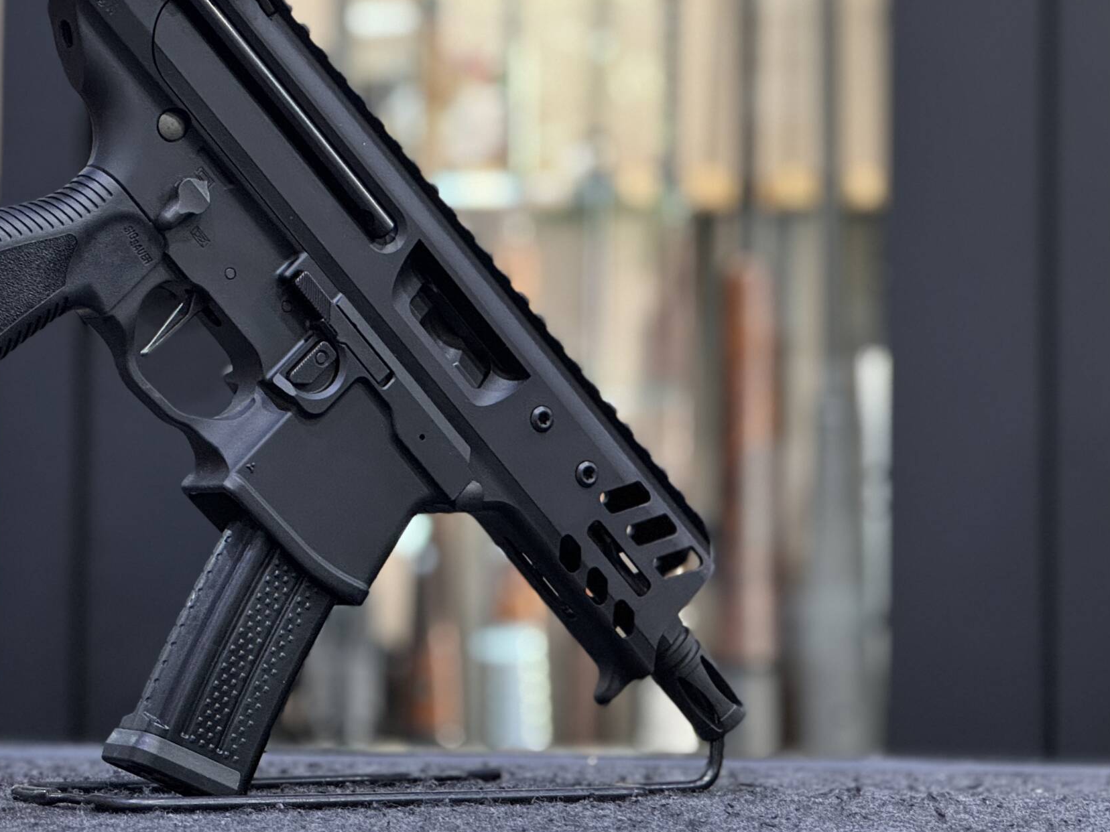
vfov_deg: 12.4
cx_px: 293
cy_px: 305
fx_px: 3816
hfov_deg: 16.5
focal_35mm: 119
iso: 200
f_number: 2.8
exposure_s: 1/50
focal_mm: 9
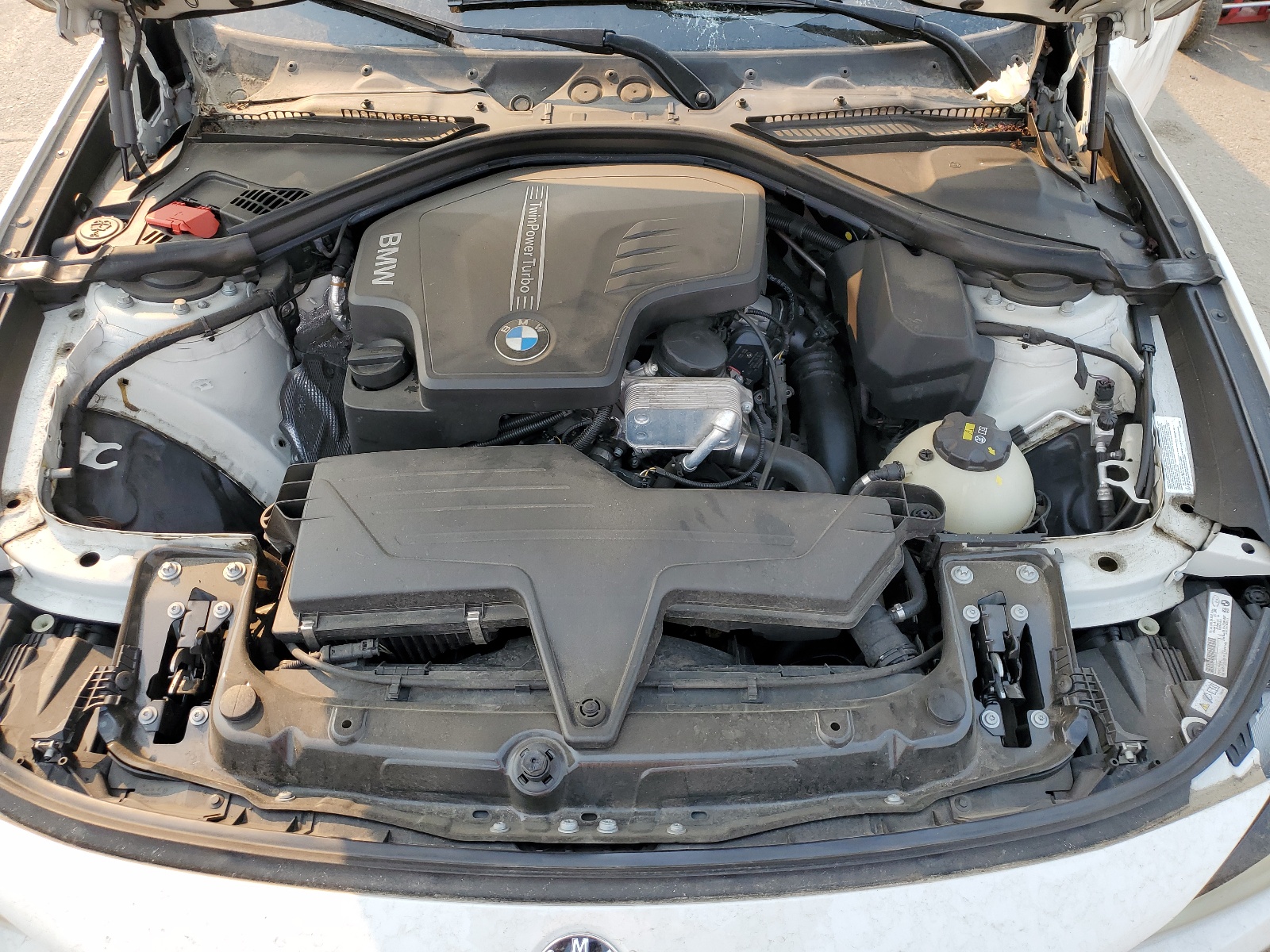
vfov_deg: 53.1
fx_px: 954
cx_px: 635
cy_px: 476
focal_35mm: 26
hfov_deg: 67.3
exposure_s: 1/588
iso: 50
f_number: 1.5
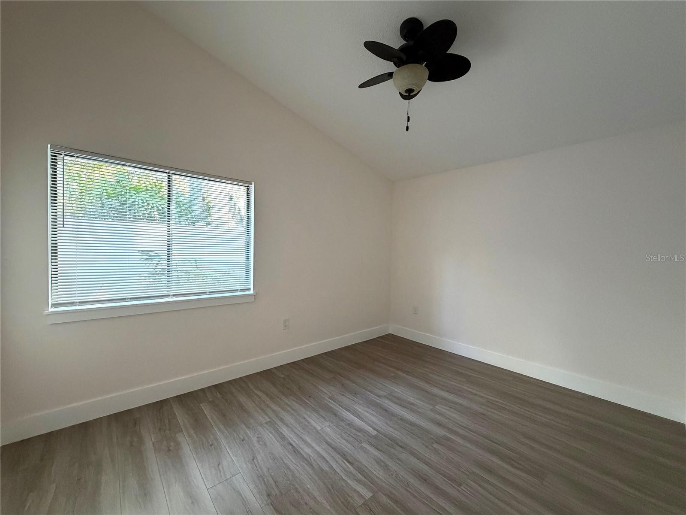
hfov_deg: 102.1
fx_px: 277
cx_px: 343
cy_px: 258
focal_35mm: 14
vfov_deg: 85.7
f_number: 2.2
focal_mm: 2.22
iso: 500
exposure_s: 1/60
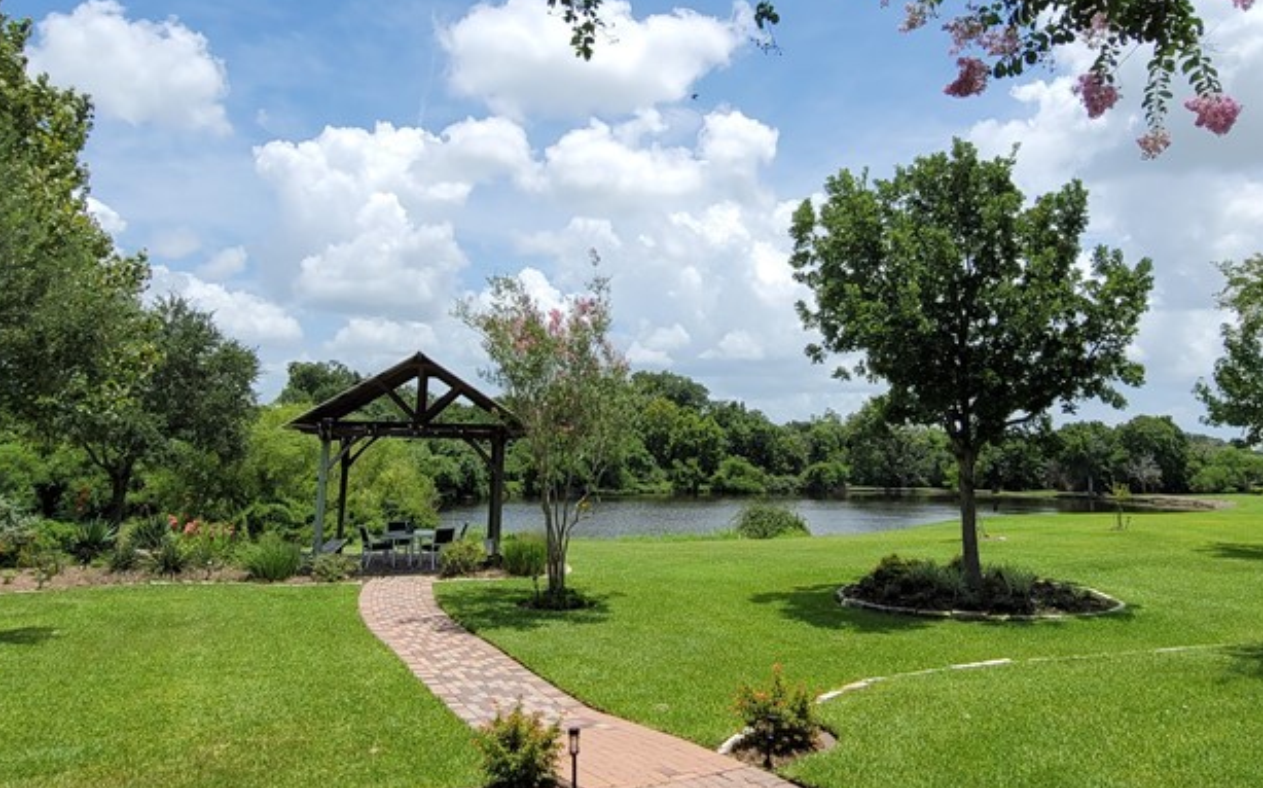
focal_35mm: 23
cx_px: 662
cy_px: 311
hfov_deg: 77.1
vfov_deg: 52.5
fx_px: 791
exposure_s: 1/2265
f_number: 2.2
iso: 64
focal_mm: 2.2
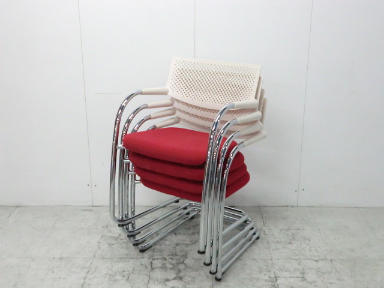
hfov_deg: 42.1
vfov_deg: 32.2
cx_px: 192
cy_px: 144
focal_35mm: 45
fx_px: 499
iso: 640
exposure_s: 1/60
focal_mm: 8.2
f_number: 4.3
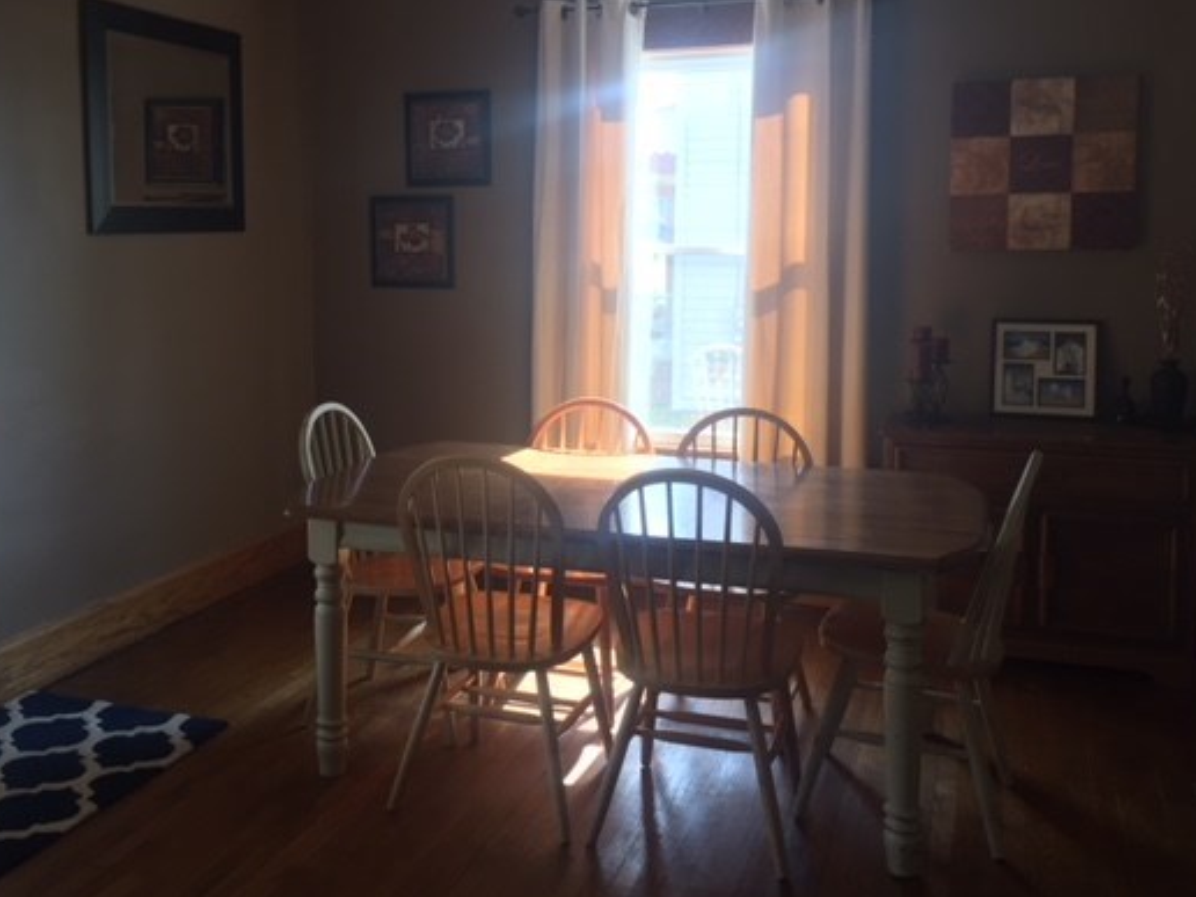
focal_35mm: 36
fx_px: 1244
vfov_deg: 39.5
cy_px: 366
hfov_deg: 51.2
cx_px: 524
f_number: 2.2
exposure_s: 1/40
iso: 32
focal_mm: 4.15
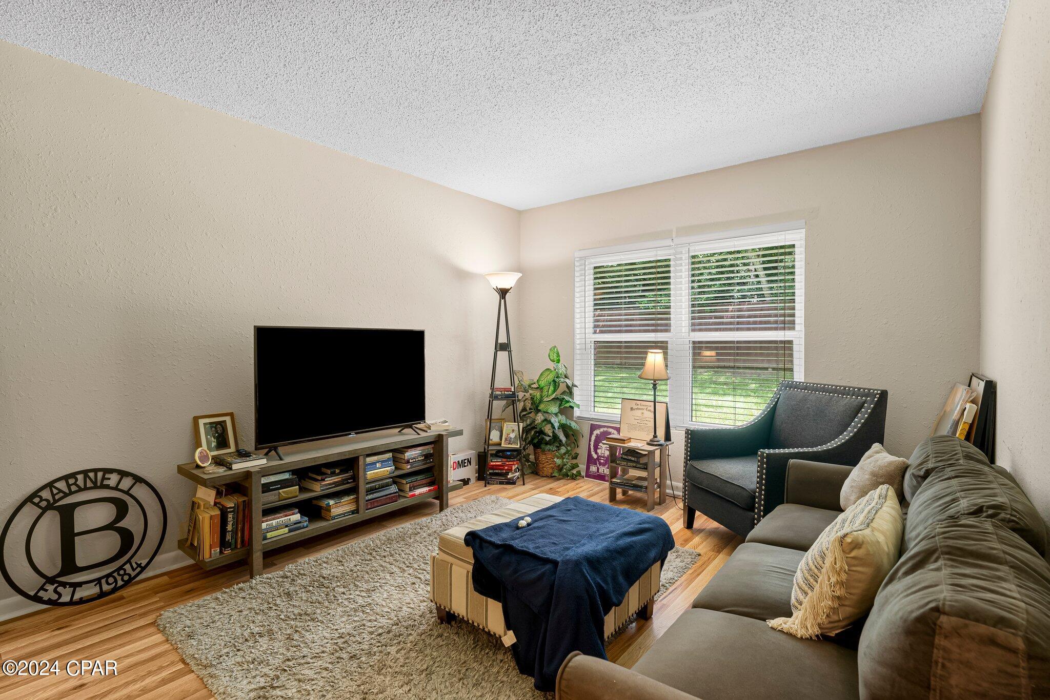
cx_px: 525
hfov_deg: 95.3
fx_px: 478
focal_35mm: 16
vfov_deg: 72.4
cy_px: 350
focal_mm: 16.4
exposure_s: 1/1.67
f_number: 8
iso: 400
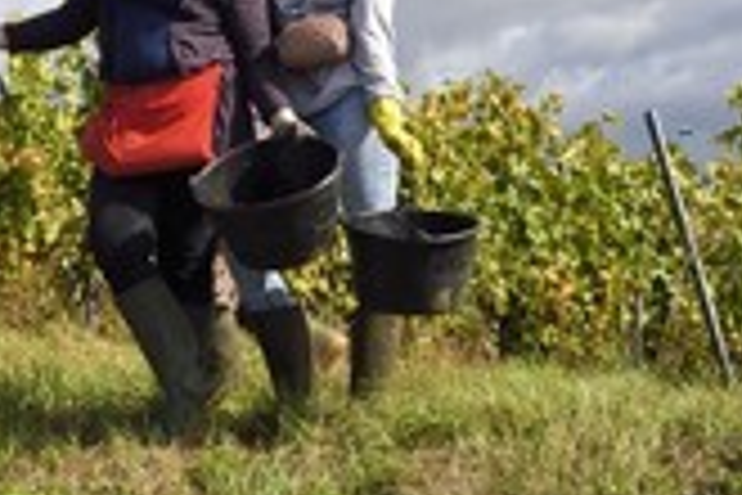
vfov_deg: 10.7
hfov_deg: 15.7
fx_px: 2617
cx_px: -76
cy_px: -27
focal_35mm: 127
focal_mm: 50
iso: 200
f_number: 22
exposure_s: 1/100
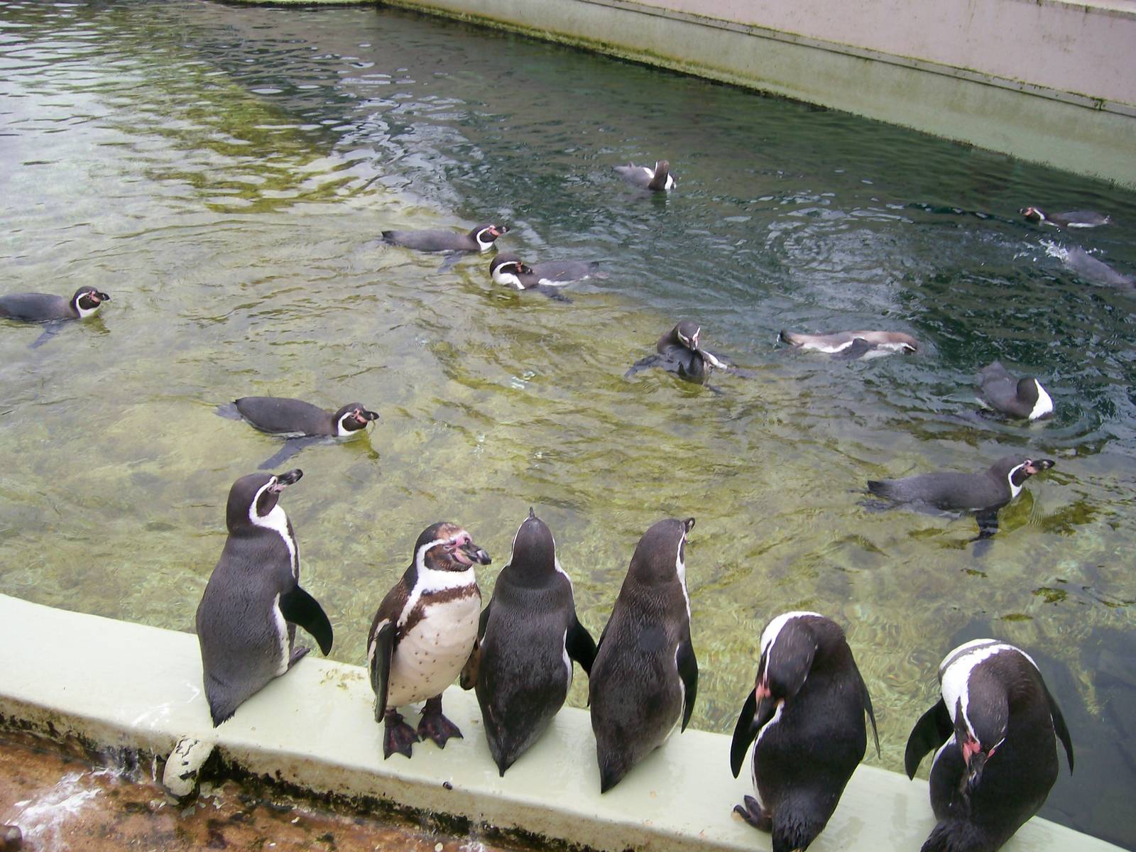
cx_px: 568
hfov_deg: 52.6
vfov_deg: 40.7
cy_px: 426
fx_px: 1149
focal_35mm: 35
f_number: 2.8
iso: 80
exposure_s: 1/139
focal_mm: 5.8
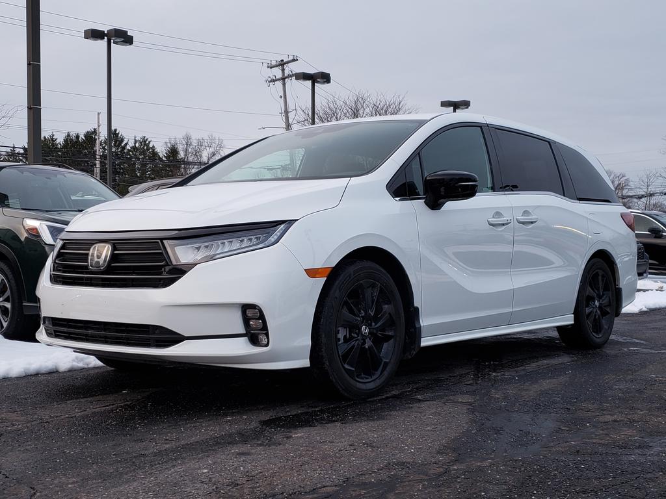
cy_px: 250
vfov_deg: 53.1
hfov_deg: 67.3
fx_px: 500
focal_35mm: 26
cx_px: 333
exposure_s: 1/50
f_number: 1.5
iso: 50
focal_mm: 4.3
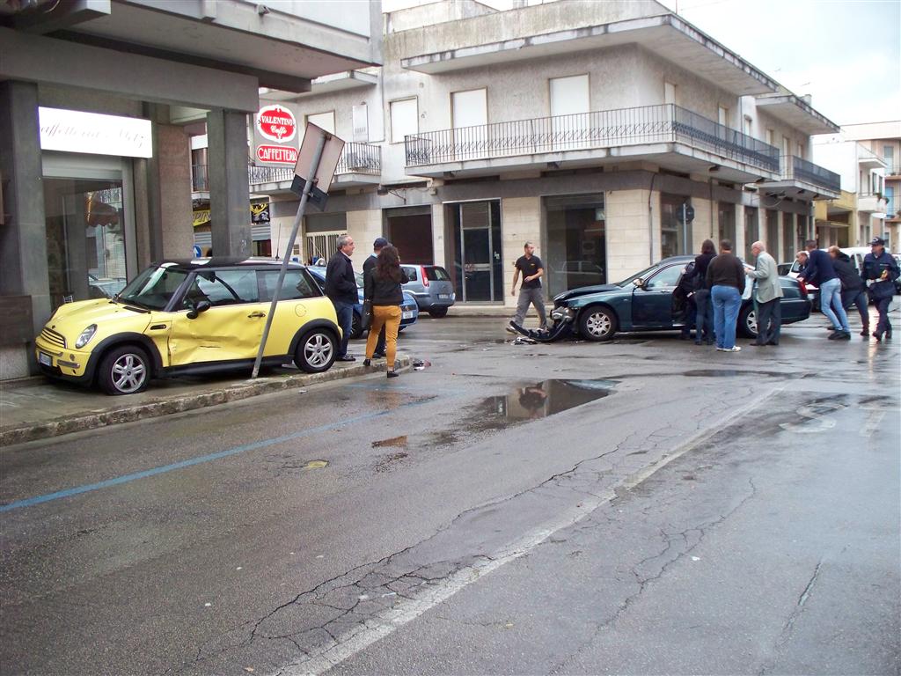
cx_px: 450
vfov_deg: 39.7
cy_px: 338
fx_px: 937
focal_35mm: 36
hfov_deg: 51.4
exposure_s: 1/60
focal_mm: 7.54
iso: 320
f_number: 2.8
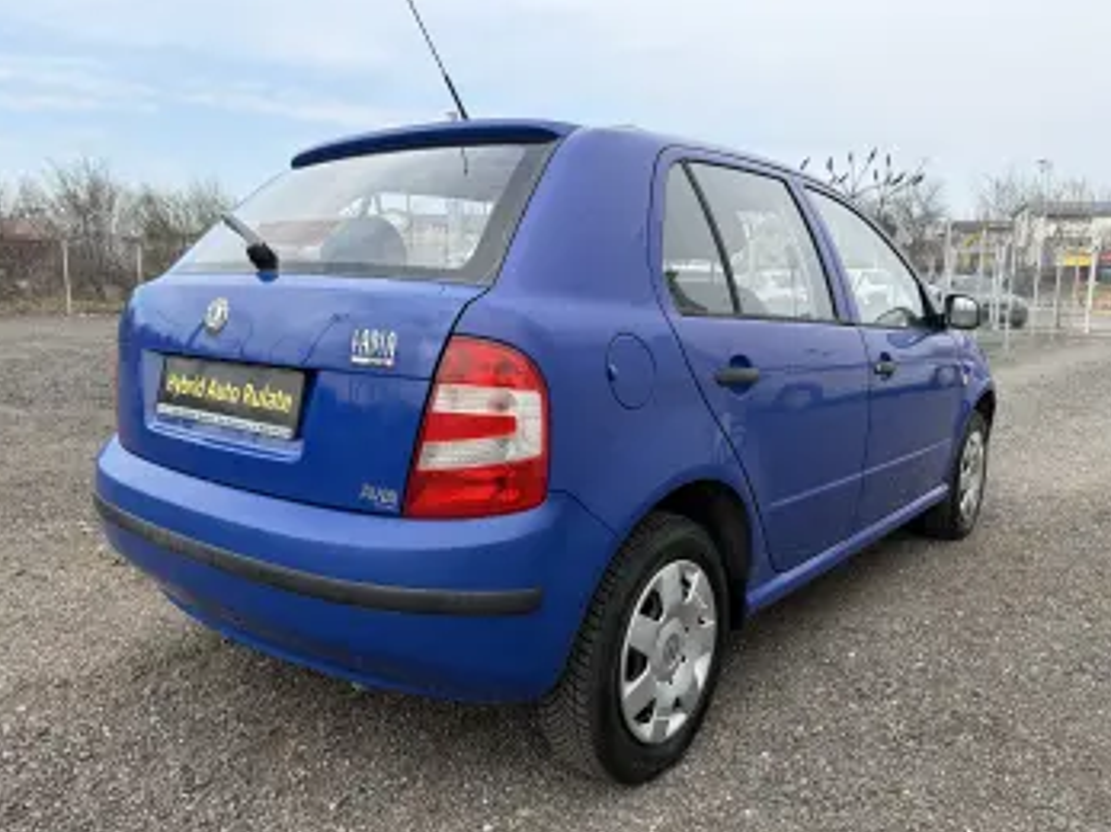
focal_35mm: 27
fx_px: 866
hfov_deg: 65.3
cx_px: 541
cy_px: 422
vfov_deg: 51.3
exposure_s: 1/1393
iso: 50
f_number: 1.6
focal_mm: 5.96
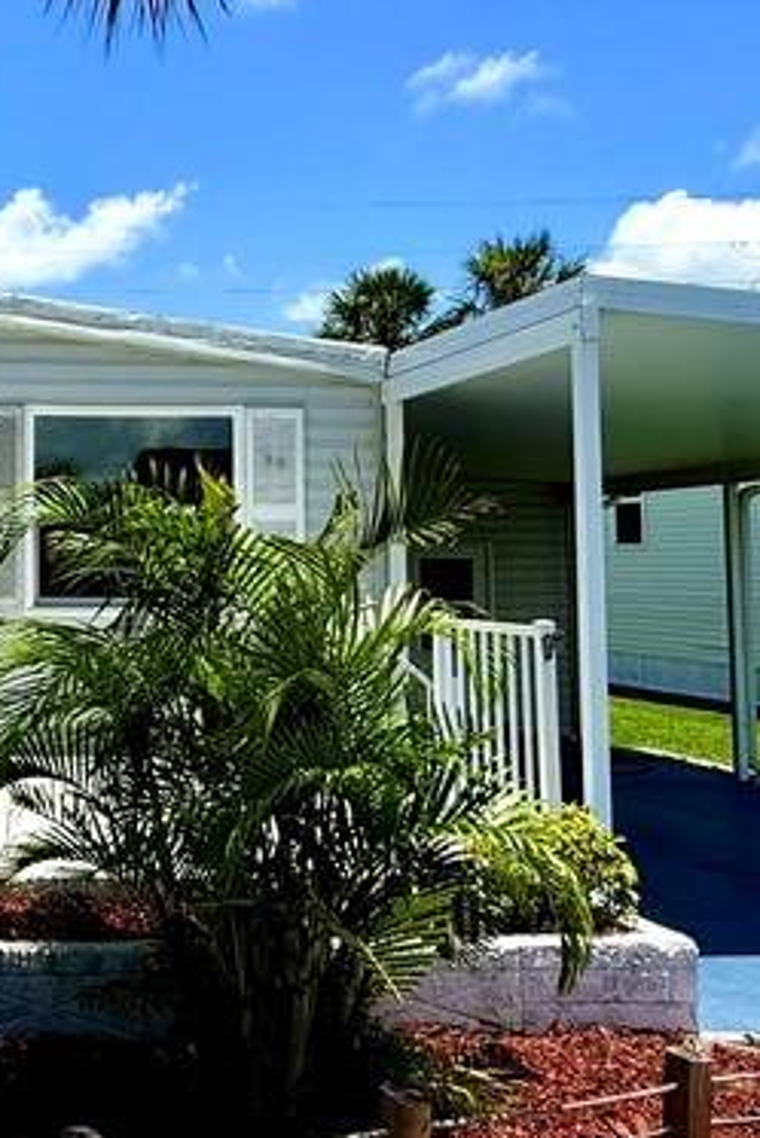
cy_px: 482
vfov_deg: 48.3
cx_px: -70
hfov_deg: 30.1
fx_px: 1265
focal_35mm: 40
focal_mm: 2.22
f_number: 2.2
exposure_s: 1/2717
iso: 50
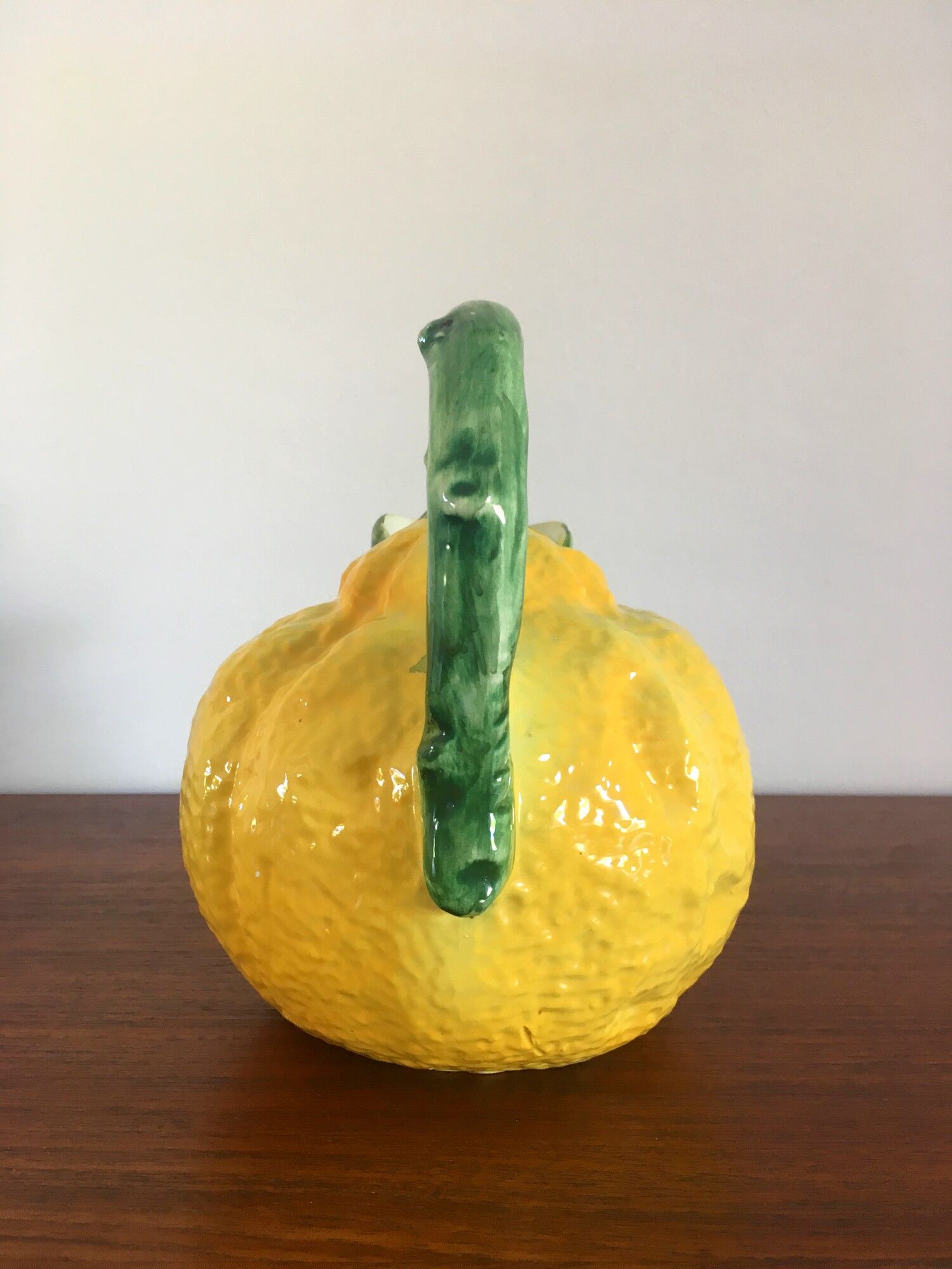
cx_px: 476
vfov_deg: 61.7
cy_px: 634
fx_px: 1063
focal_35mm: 29
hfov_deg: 48.2
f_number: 2.2
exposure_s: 1/33
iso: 64
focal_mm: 4.15
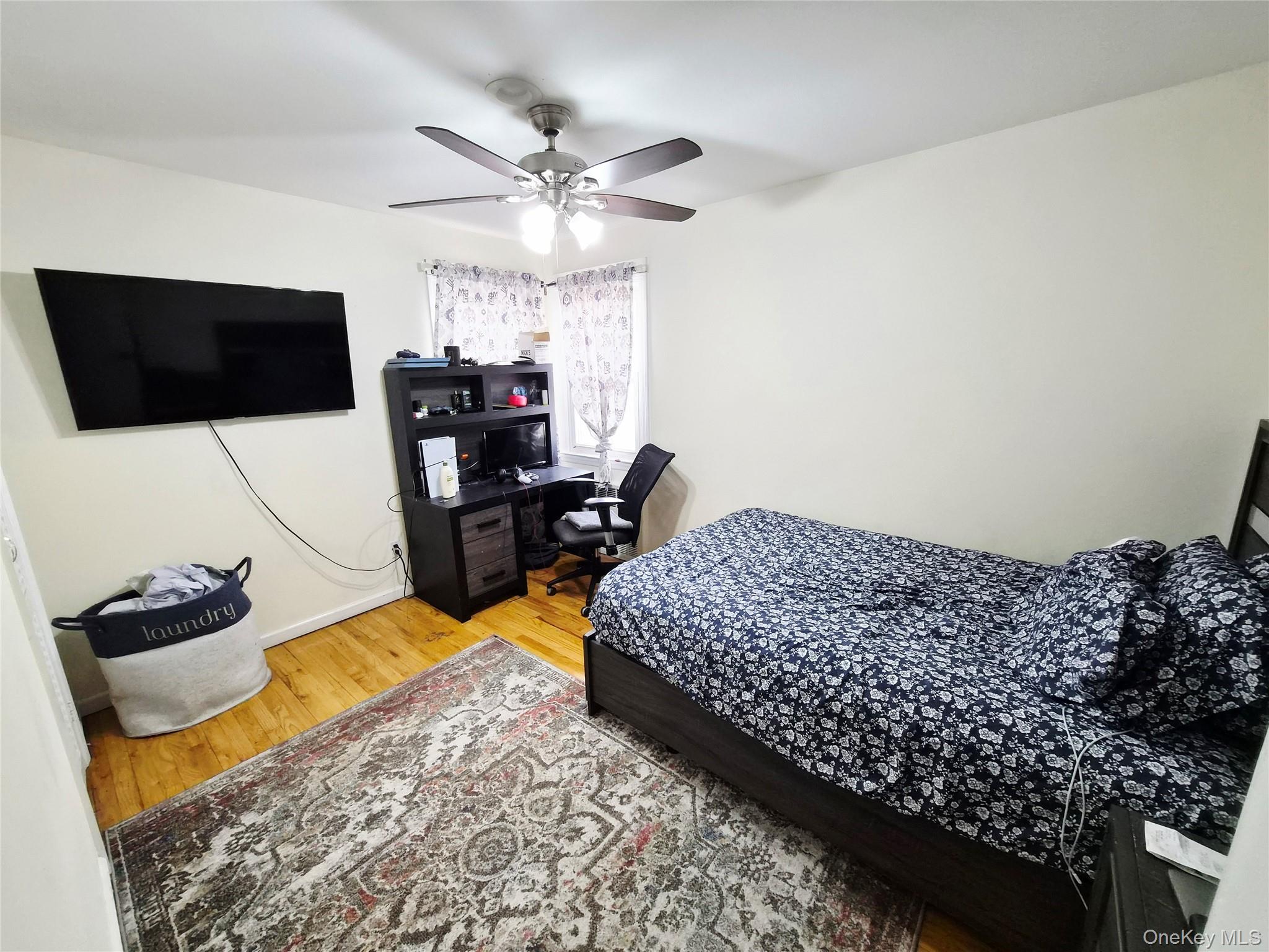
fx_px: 477
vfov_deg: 89.9
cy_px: 476
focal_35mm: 13
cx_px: 634
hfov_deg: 106.2
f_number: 2.2
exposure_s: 1/60.2
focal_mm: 1.7
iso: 200
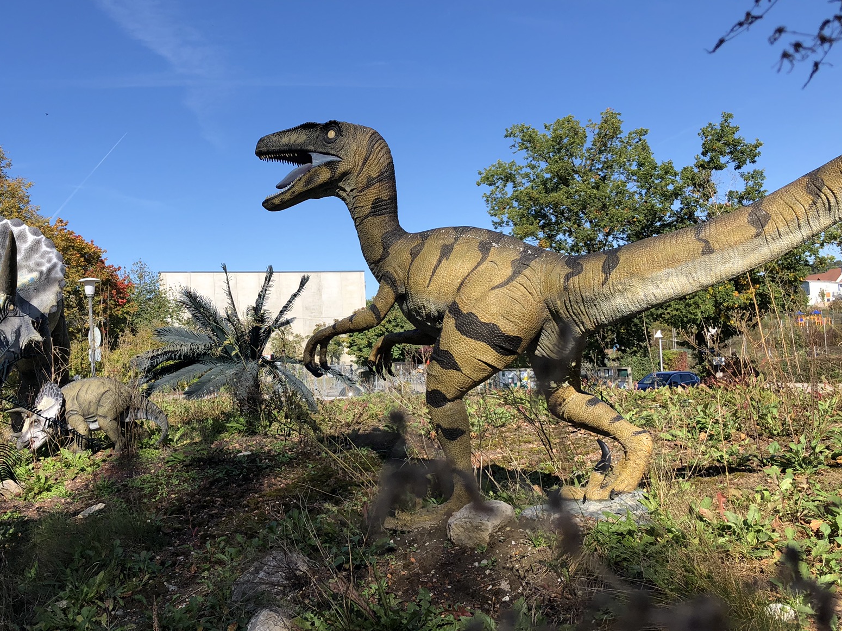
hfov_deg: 49.5
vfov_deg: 38.7
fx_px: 900
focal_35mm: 37
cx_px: 300
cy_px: 326
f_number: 1.8
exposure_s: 1/1499
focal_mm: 3.99
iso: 20
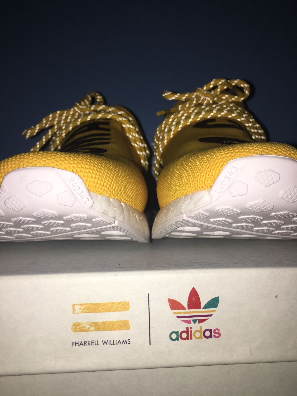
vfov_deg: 61.7
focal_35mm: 29
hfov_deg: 48.2
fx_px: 332
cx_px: 148
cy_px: 198
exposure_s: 1/220
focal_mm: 4.15
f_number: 2.2
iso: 25
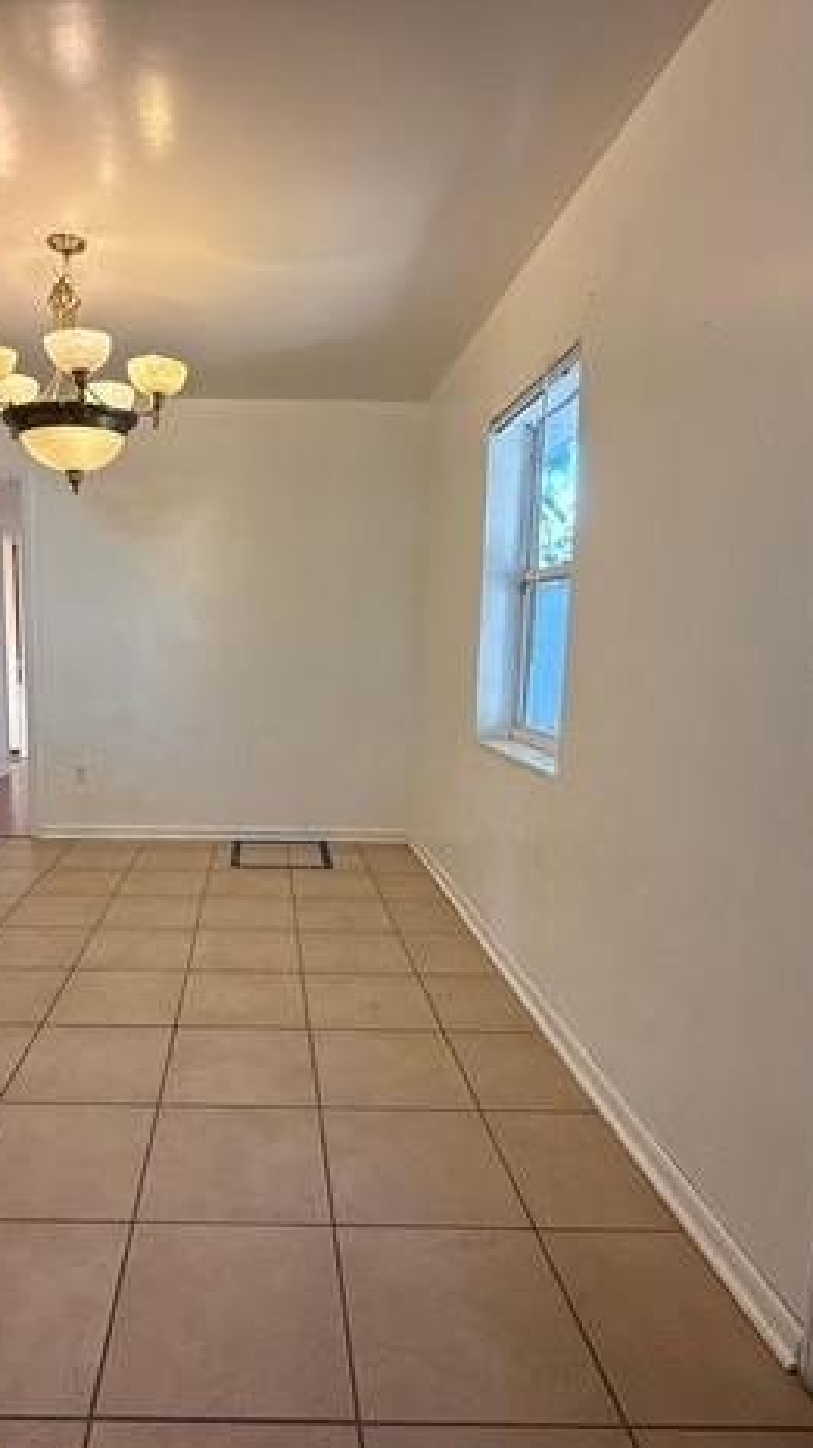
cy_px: 744
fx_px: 806
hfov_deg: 52.3
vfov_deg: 83.9
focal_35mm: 21
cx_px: 255
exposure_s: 1/120
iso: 125
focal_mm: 2.22
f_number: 2.2
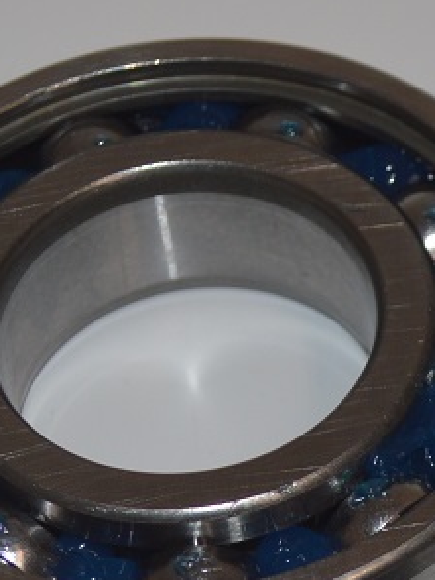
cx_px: 846
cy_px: 695
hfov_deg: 5.8
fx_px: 4192
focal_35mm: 250
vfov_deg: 7.9
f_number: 4.8
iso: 100
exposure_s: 1/60
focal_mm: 32
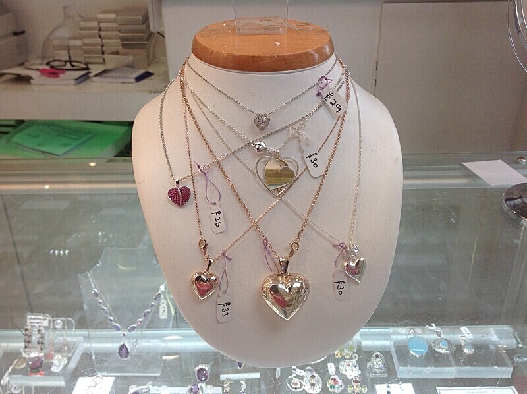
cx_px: 264
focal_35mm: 35
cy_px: 197
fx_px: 532
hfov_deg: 52.7
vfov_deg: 40.6
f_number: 2.4
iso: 50
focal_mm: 4.28
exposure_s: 1/120
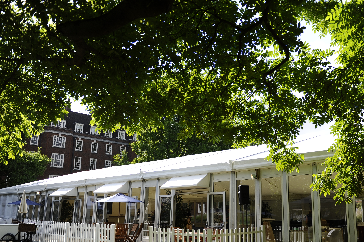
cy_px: 148
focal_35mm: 32
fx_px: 323
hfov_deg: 57.9
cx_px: 231
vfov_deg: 40.8
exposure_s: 1/2500
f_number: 2.8
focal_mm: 24
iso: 320
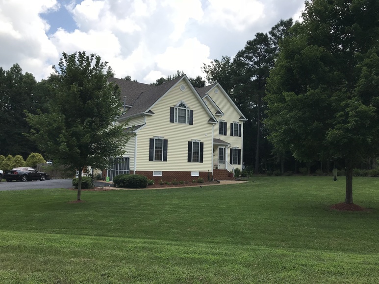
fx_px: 307
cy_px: 142
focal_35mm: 28
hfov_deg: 63.4
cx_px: 190
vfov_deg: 49.8
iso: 20
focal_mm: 3.99
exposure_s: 1/1709
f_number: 1.8
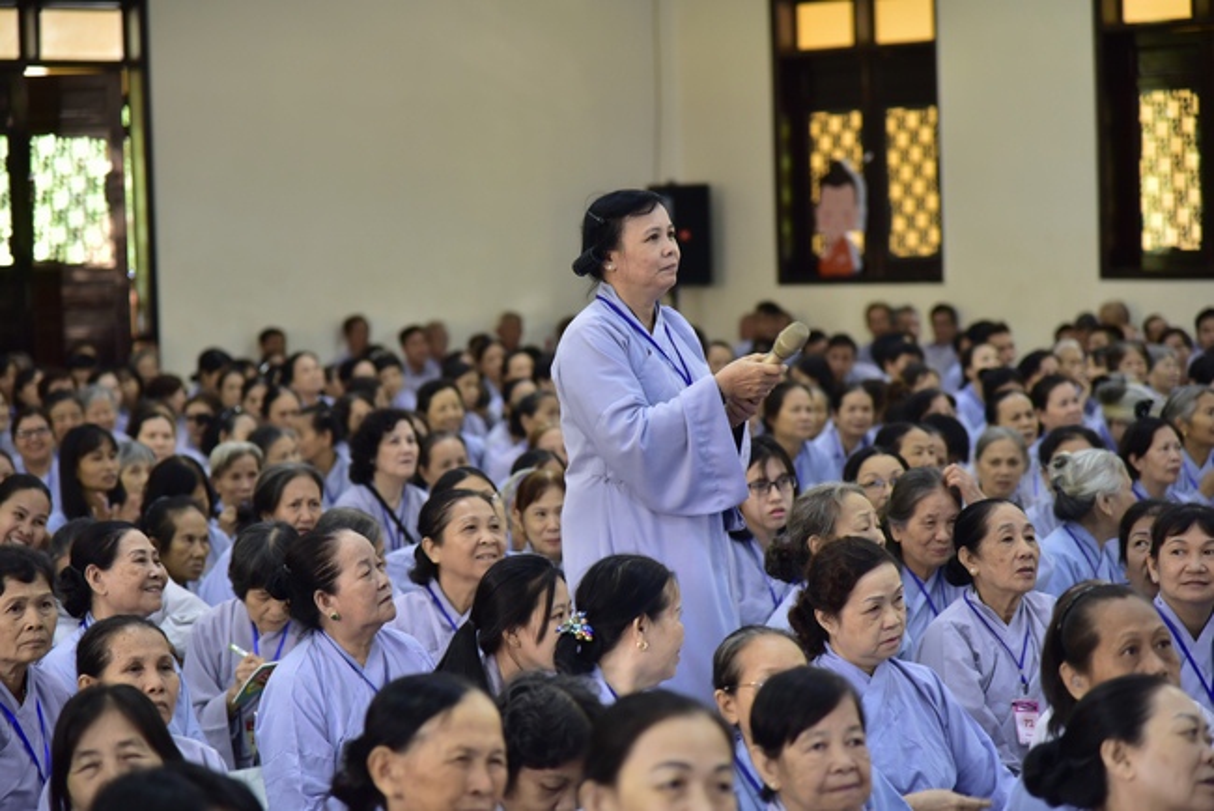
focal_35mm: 120
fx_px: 4048
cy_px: 406
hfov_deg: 17.1
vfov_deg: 11.4
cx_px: 607
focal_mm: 120
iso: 1000
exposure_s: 1/50
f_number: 4
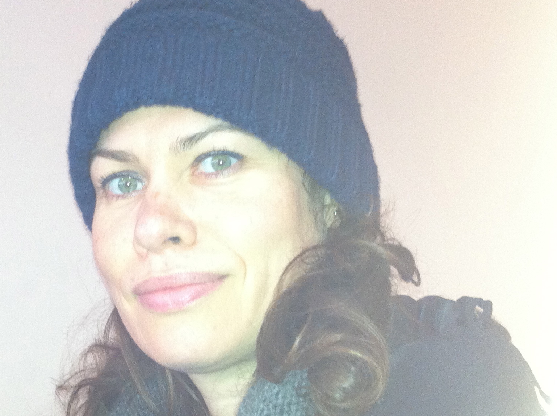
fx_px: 948
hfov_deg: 32.5
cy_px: 283
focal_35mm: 59
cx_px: 189
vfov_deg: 24.6
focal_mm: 3.85
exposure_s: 1/15
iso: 160
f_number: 2.8
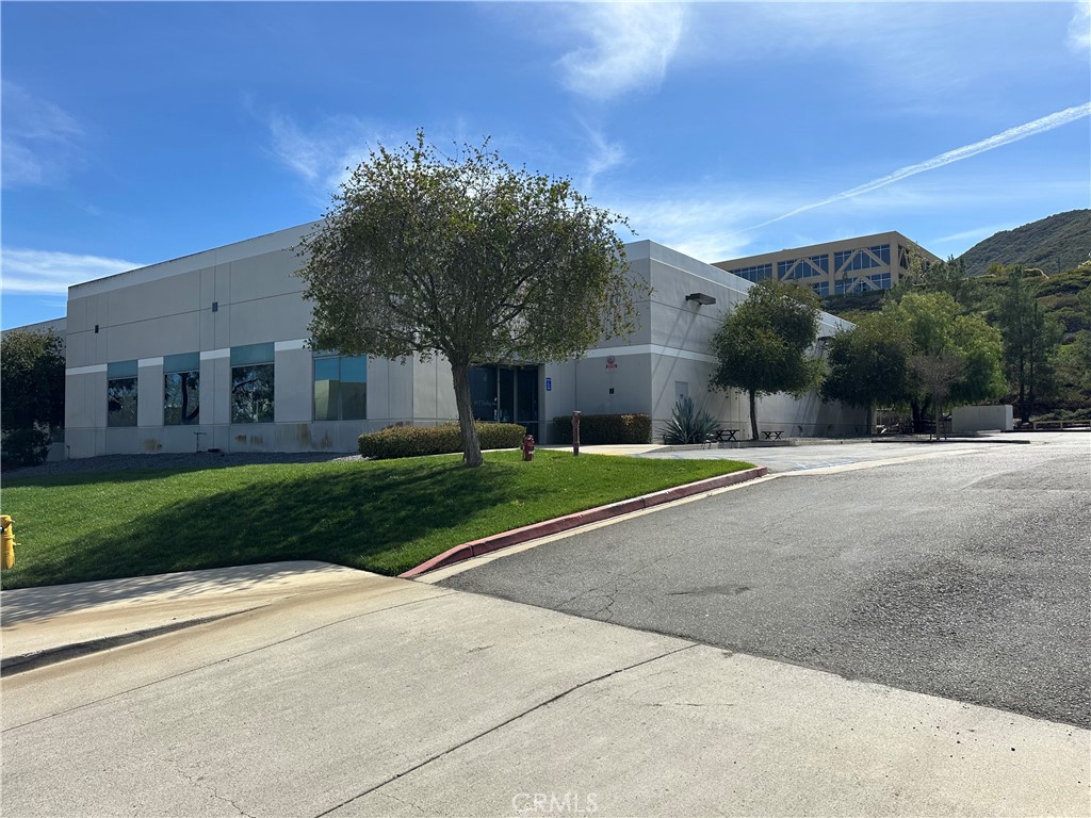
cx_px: 546
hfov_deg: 71.6
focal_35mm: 24
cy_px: 409
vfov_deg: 56.8
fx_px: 756
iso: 80
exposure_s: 1/5848
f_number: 1.78
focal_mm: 6.86
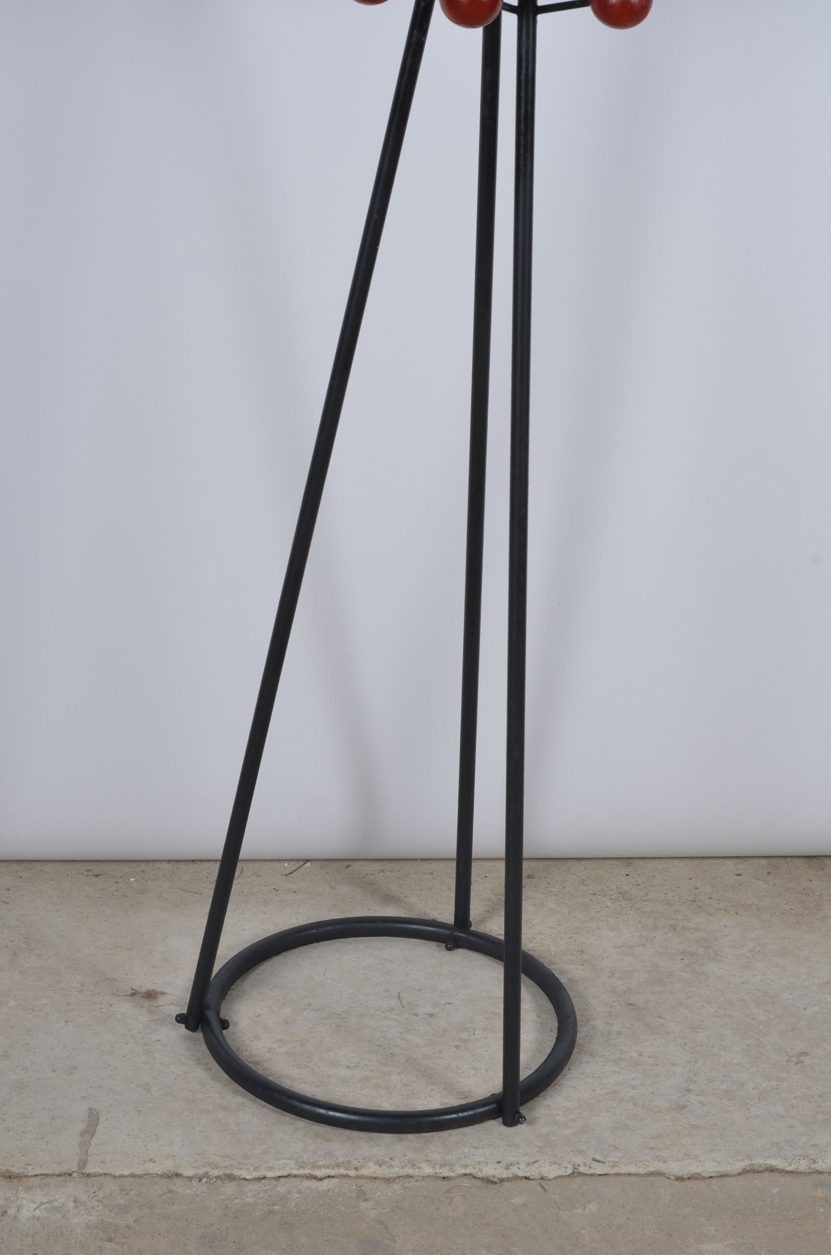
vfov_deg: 27.0
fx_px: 2608
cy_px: 628
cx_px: 416
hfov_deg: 18.1
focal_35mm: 75
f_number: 11
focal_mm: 50
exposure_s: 1/125
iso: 100
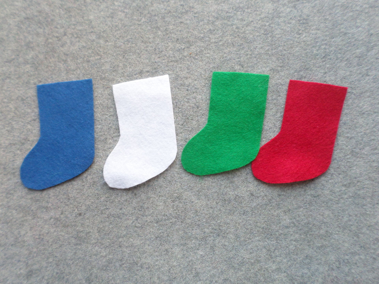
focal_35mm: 25
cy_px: 142
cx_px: 190
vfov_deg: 54.9
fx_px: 274
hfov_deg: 69.4
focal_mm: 4.5
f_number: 2.5
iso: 120
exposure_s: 1/30
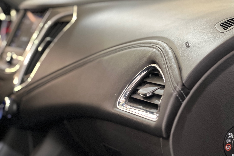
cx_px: 113
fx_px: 611
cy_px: 81
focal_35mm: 94
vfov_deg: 14.6
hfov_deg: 21.7
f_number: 2.8
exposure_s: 1/15
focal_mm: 9
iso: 400
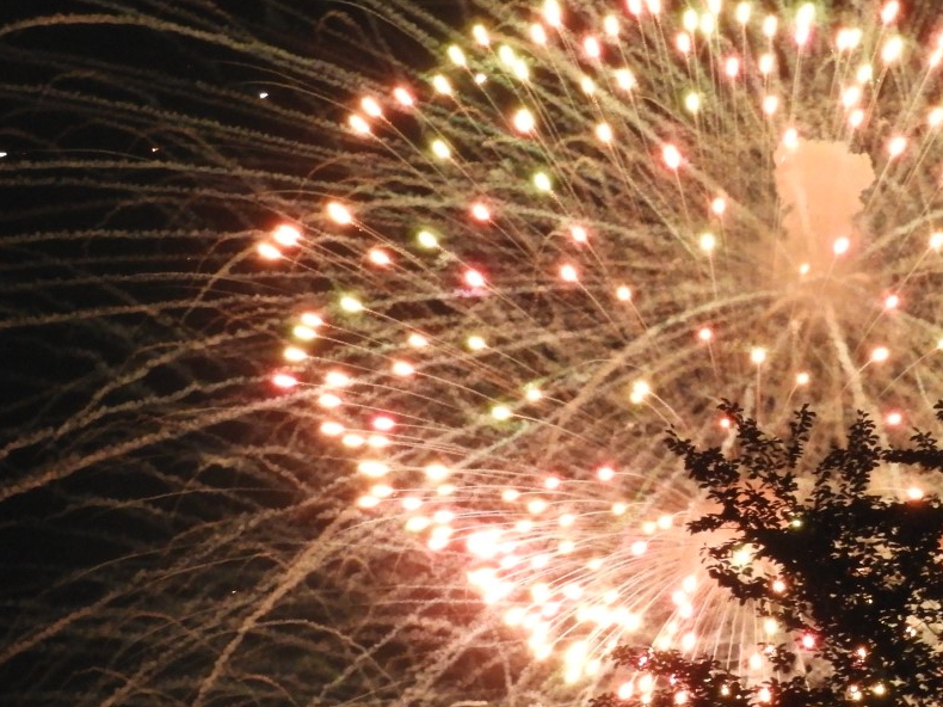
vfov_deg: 4.8
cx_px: 796
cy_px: 352
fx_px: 8442
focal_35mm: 310
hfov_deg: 6.4
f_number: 5.2
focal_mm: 30.5
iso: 800
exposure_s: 1/15
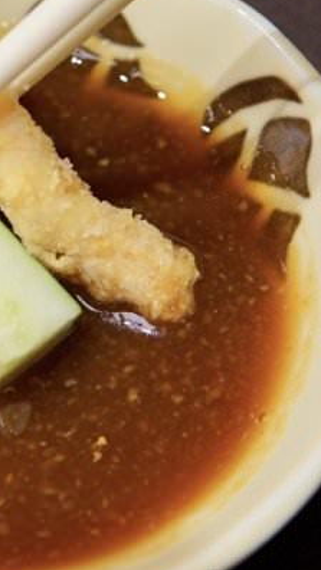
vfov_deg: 18.0
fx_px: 1799
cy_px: 217
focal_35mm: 119
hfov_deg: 10.1
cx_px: -42
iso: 200
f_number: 4
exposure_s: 1/60
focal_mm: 30
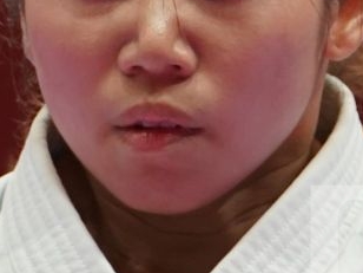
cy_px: 293
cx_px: 21
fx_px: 20386
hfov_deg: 1.0
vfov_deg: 0.8
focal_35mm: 1944
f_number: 4
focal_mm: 231
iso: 1250
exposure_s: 1/500
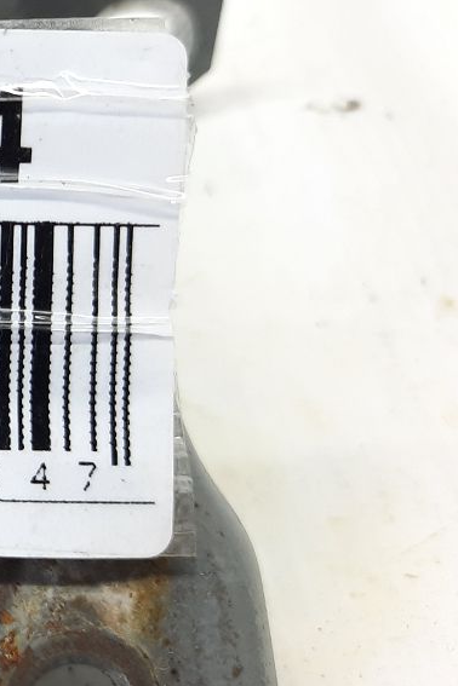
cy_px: 225
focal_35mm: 55
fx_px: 1050
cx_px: -248
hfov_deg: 20.6
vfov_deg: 35.9
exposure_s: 1/50
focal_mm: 4.6
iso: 100
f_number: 2
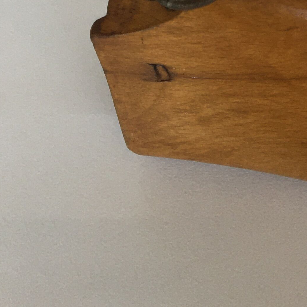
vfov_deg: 15.4
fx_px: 993
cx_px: 414
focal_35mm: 99
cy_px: -229
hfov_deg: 16.5
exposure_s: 1/100
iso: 40
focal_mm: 4.15
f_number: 2.2
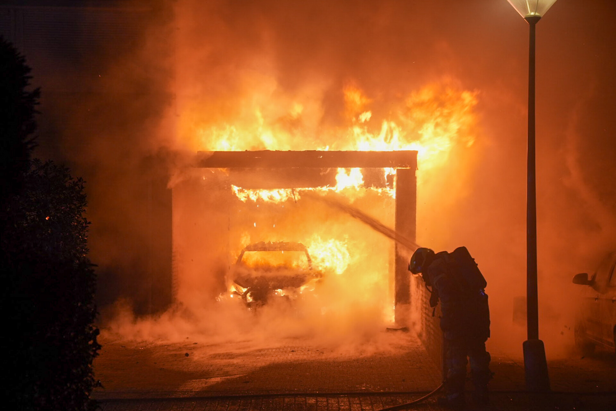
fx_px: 1199
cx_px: 308
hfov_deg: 28.8
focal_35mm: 70
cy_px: 206
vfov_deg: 19.5
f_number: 3.5
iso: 1000
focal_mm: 70
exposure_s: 1/100
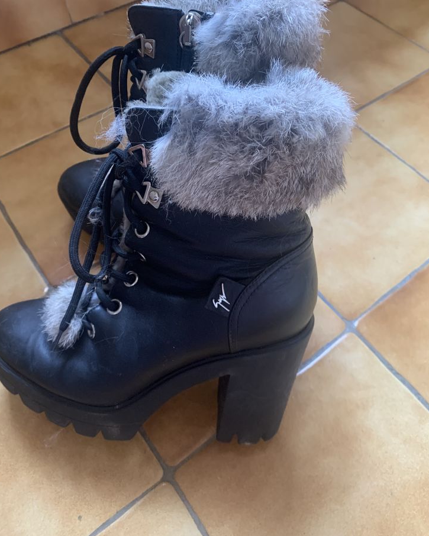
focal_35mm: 28
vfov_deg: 62.1
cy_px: 247
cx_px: 214
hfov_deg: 51.5
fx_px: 444
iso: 320
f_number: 1.8
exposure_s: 1/50
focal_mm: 4.25
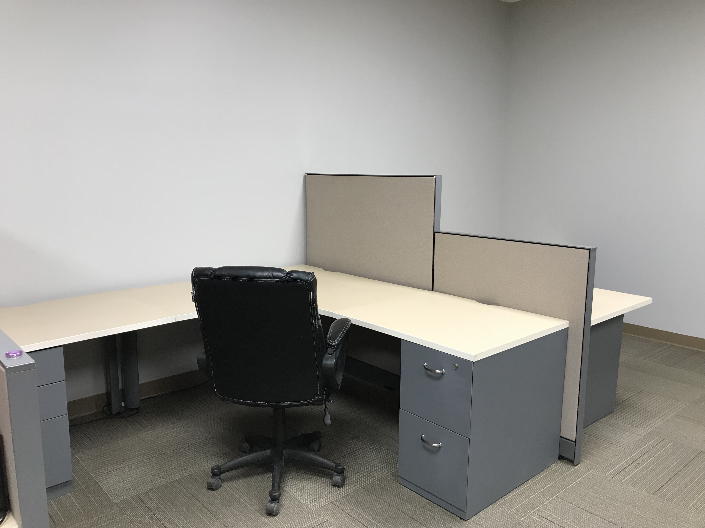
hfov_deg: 63.4
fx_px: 570
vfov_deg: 49.7
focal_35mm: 28
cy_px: 264
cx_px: 352
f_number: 1.8
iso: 40
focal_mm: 3.99
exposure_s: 1/24
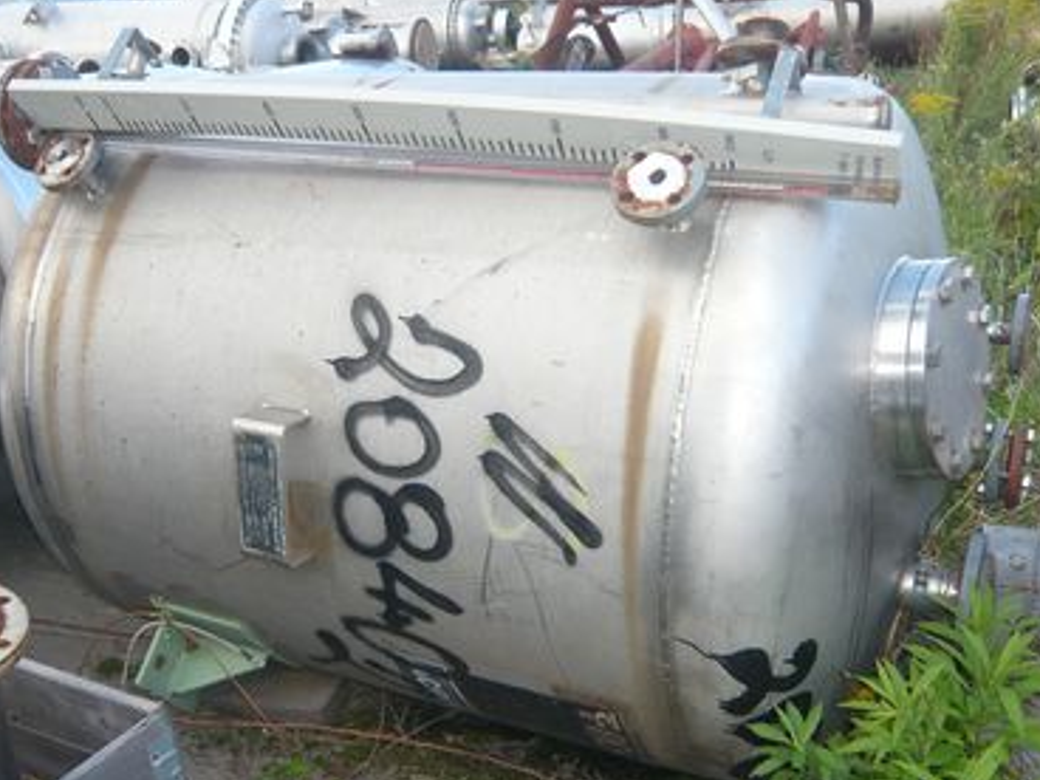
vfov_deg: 37.7
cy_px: 407
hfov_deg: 48.9
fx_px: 1142
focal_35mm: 38
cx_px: 489
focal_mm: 4.6
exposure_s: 1/200
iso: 100
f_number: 2.8
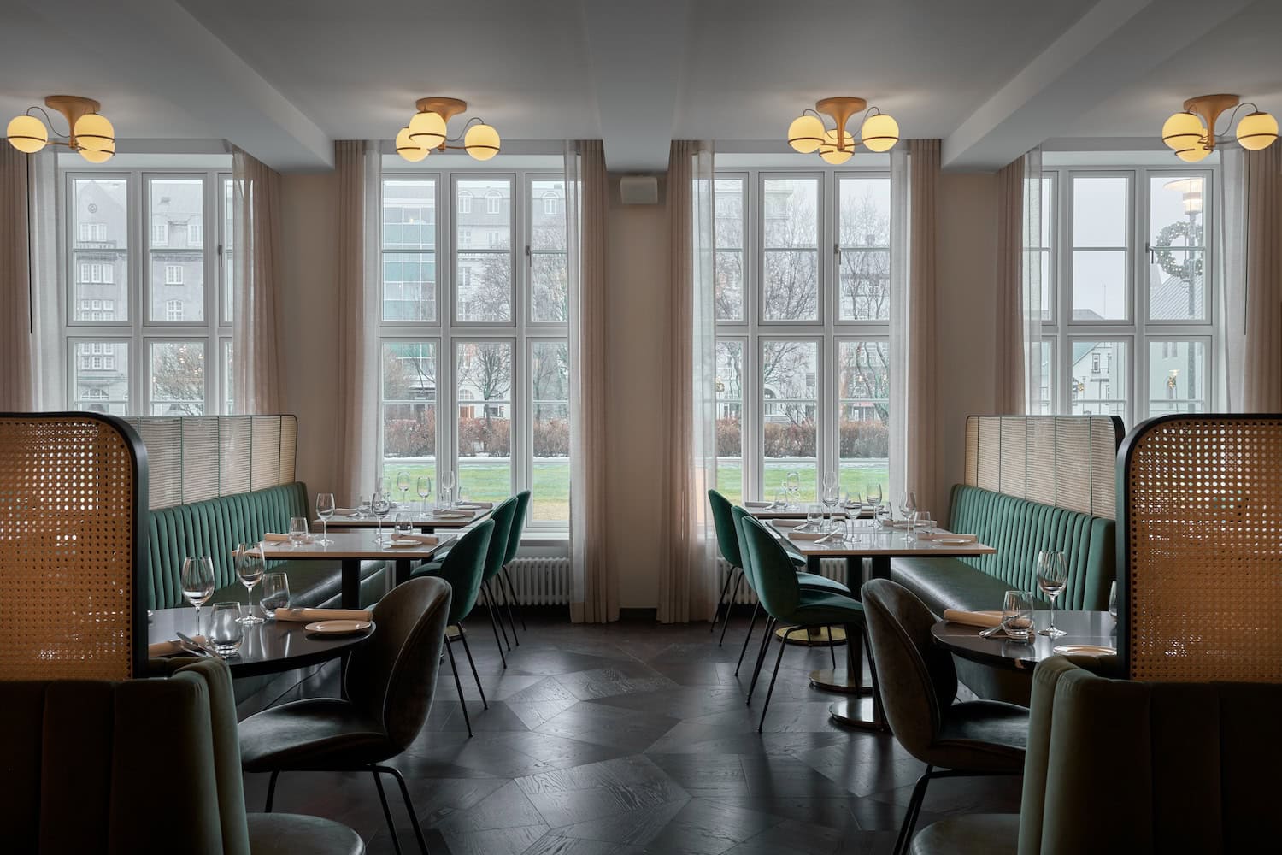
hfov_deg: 54.4
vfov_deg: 37.9
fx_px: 1246
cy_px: 428
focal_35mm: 35
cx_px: 641
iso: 100
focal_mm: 35
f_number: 8
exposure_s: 5
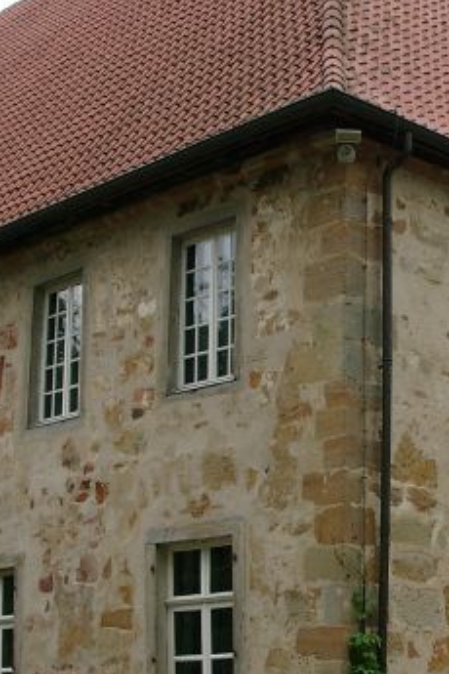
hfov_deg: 16.6
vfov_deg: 24.8
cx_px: 330
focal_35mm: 82
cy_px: 359
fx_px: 1534
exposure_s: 1/243
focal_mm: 7.13
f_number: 4
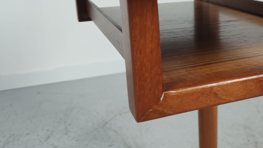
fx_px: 342
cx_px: 215
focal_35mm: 49
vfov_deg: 24.3
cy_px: 48
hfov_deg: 40.2
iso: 162
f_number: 1.75
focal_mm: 4.75
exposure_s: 1/100
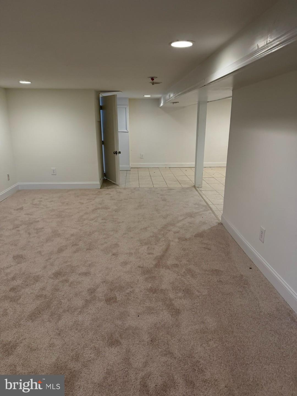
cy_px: 198
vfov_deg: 71.6
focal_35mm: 24
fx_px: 275
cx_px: 148
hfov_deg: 56.8
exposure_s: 1/120
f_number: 1.78
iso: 400
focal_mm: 6.76
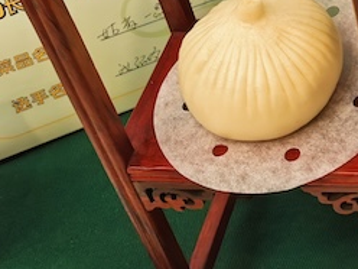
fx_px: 900
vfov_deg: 15.6
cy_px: -142
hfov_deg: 19.3
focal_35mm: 87
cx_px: 554
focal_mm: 6.98
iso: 400
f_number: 4
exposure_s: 1/33.3
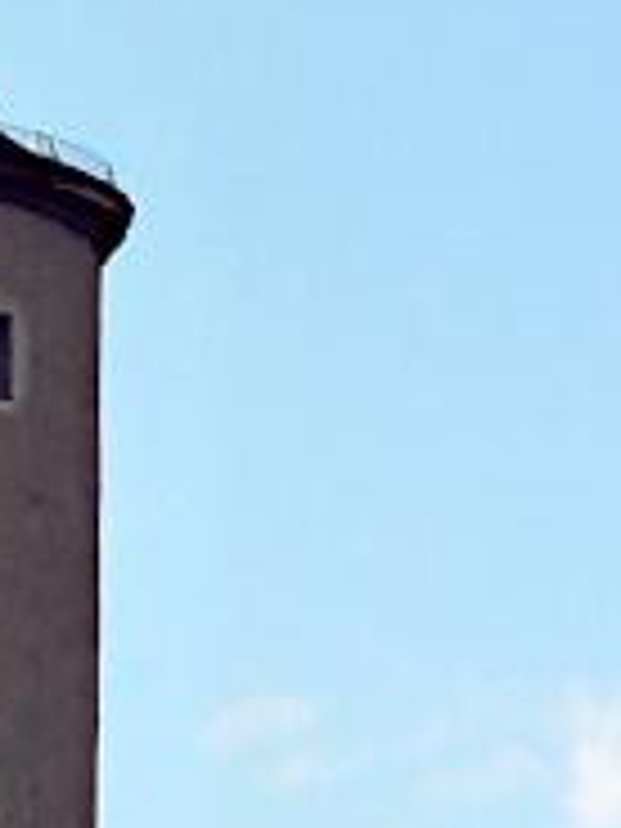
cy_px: 1382
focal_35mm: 678
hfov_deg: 2.2
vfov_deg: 2.9
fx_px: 16217
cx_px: -410
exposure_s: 1/500
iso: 125
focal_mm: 17
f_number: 5
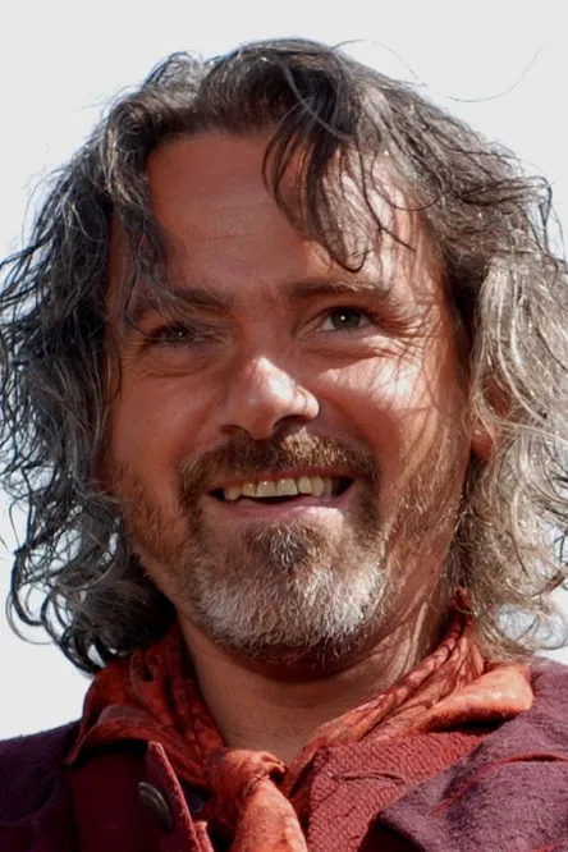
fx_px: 2130
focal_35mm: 90
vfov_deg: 22.6
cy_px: 426
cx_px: 284
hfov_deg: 15.2
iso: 100
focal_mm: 60
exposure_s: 1/320
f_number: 4.5
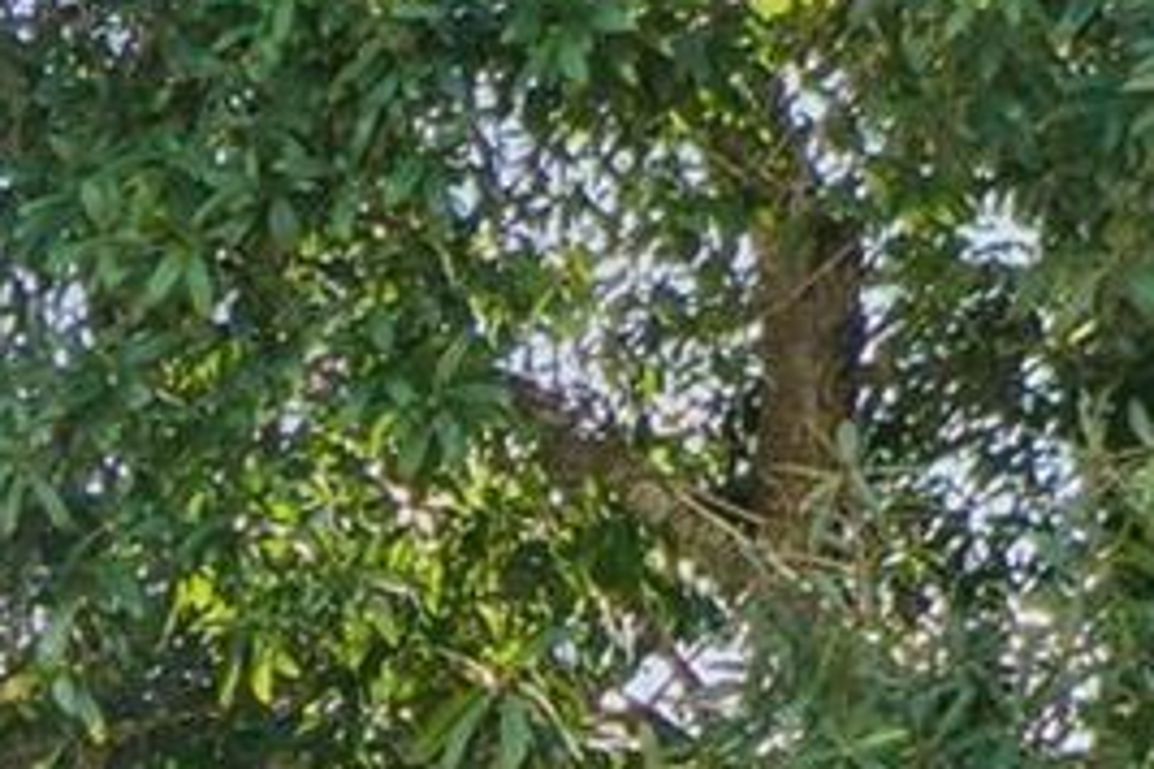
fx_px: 5385
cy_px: 2104
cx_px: -1539
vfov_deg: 7.4
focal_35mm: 168
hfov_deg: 10.6
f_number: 4.5
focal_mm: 10.26
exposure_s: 1/200
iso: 100
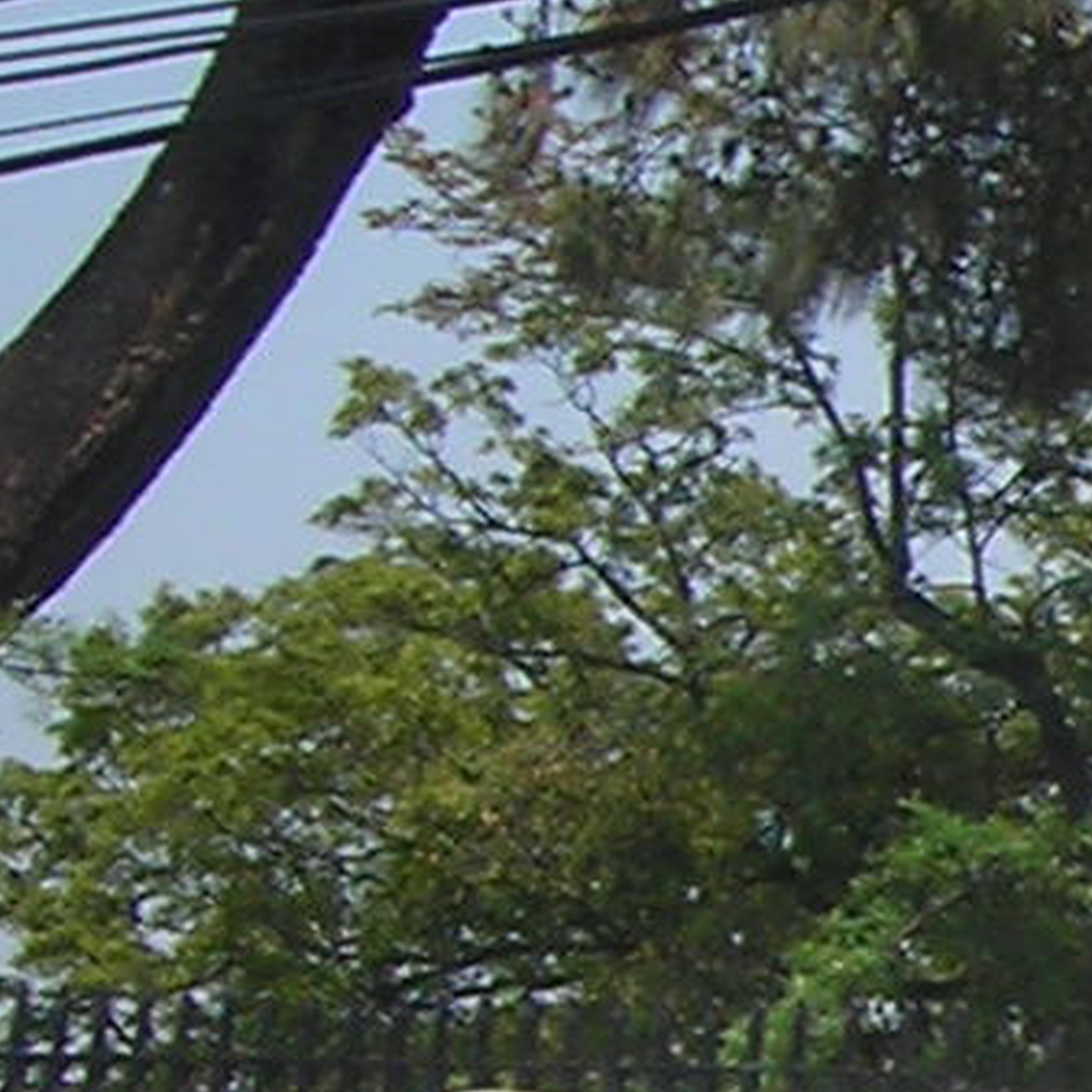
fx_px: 9208
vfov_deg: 6.8
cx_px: 3409
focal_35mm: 258
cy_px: 1228
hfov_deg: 6.2
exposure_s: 1/461
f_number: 3.2
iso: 50
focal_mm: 6.3
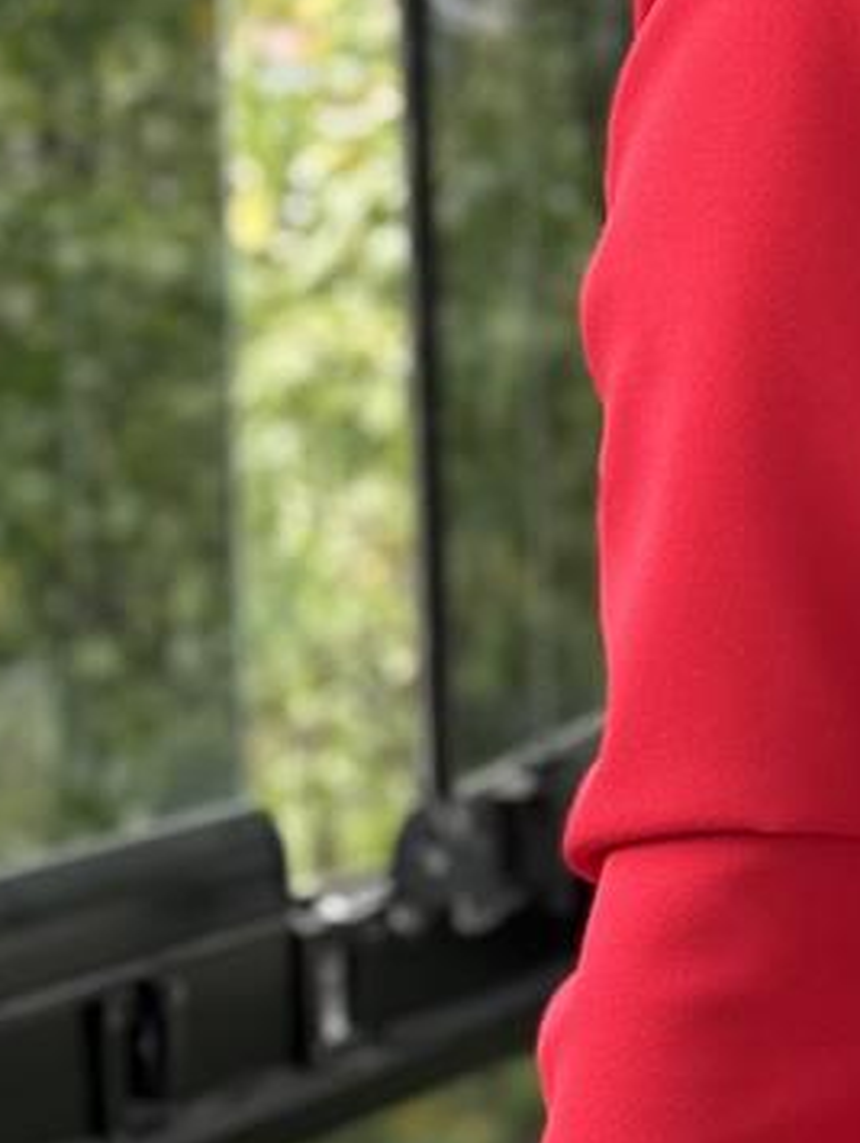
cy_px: 462
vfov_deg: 11.0
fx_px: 5952
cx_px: 1530
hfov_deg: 8.0
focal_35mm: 180
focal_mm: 6.76
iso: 80
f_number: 1.78
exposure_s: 1/218
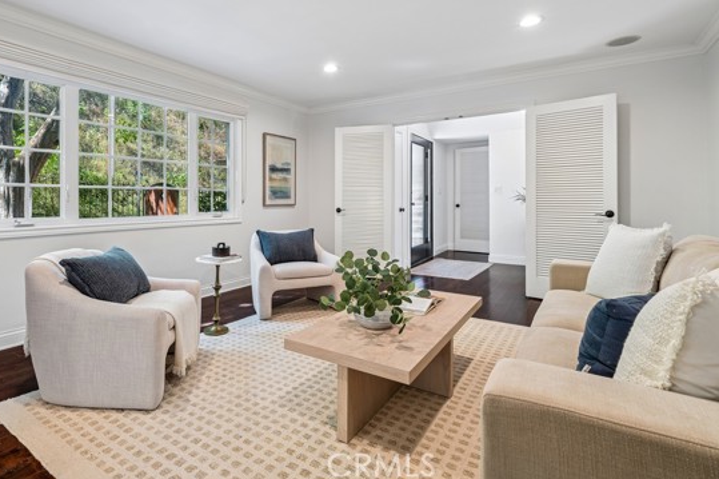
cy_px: 199
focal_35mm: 19
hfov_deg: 86.3
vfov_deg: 64.1
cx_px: 303
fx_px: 379
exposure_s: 1/4
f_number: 8
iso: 250
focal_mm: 16
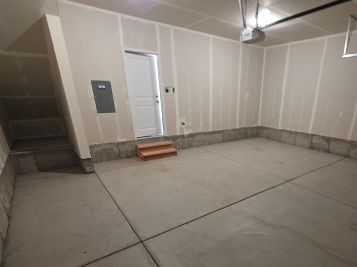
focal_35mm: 19
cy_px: 179
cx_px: 225
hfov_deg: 83.0
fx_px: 196
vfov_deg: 66.7
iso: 800
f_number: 1.9
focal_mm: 2.2
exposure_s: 1/60
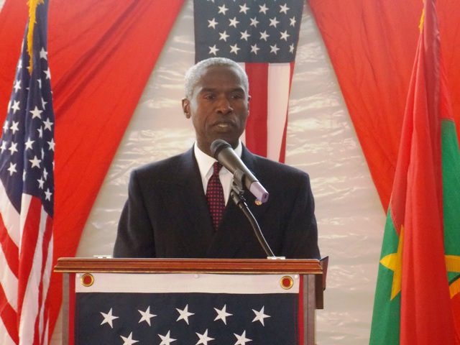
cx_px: 230
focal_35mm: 132
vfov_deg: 11.2
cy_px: 172
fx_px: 1754
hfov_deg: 14.9
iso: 500
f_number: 5
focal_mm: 23.4
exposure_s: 1/125
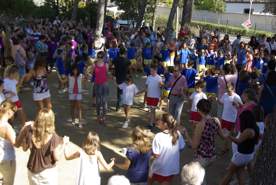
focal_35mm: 39
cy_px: 92
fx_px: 299
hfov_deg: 49.5
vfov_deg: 34.3
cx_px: 138
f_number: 6.7
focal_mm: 26
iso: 100
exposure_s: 1/90
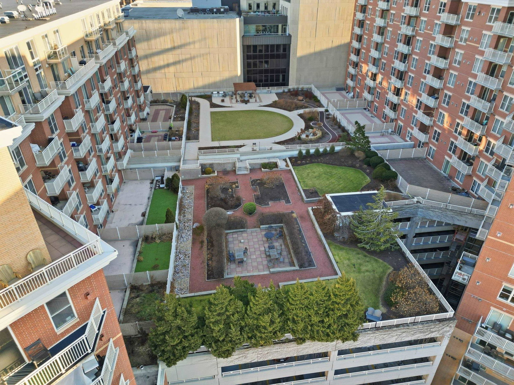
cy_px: 192
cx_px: 257
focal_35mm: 24
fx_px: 356
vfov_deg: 56.8
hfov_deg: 71.6
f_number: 1.7
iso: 160
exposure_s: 1/1000
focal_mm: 6.7
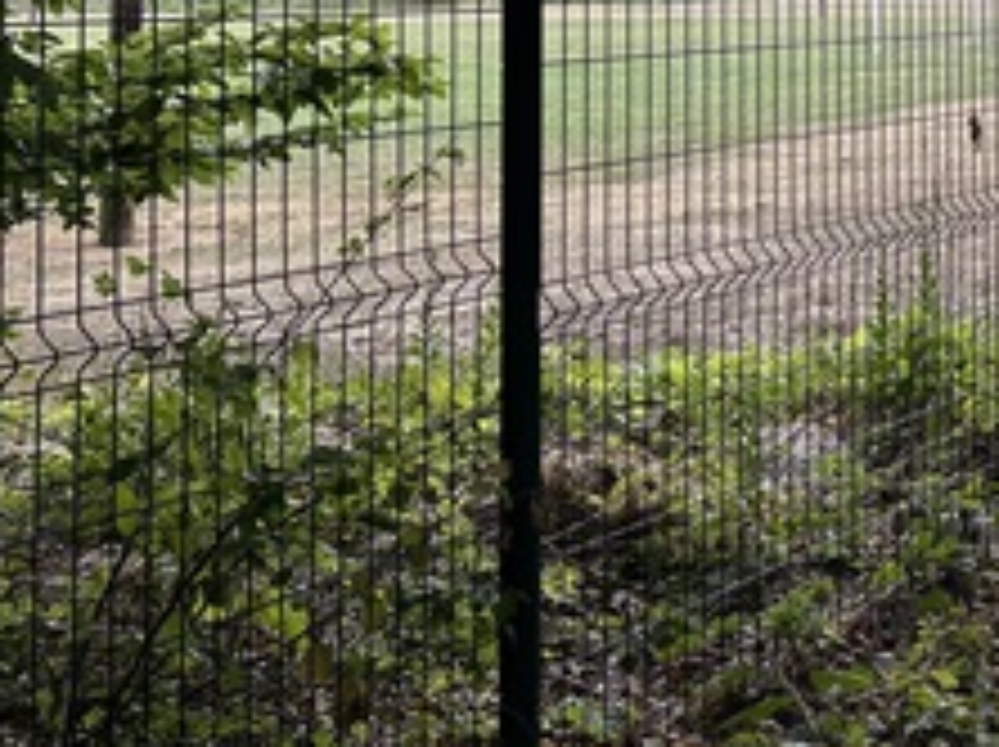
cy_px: -108
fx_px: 1874
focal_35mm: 65
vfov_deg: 21.2
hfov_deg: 26.1
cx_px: 1242
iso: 80
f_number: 1.78
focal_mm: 6.86
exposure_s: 1/555
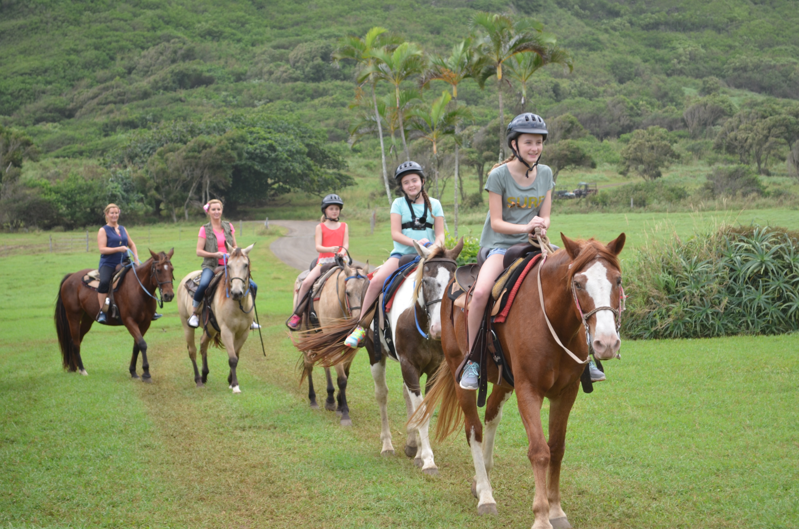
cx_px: 400
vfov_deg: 16.5
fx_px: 1827
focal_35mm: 82
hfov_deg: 24.7
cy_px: 264
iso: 200
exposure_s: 1/200
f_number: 7.1
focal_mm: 55
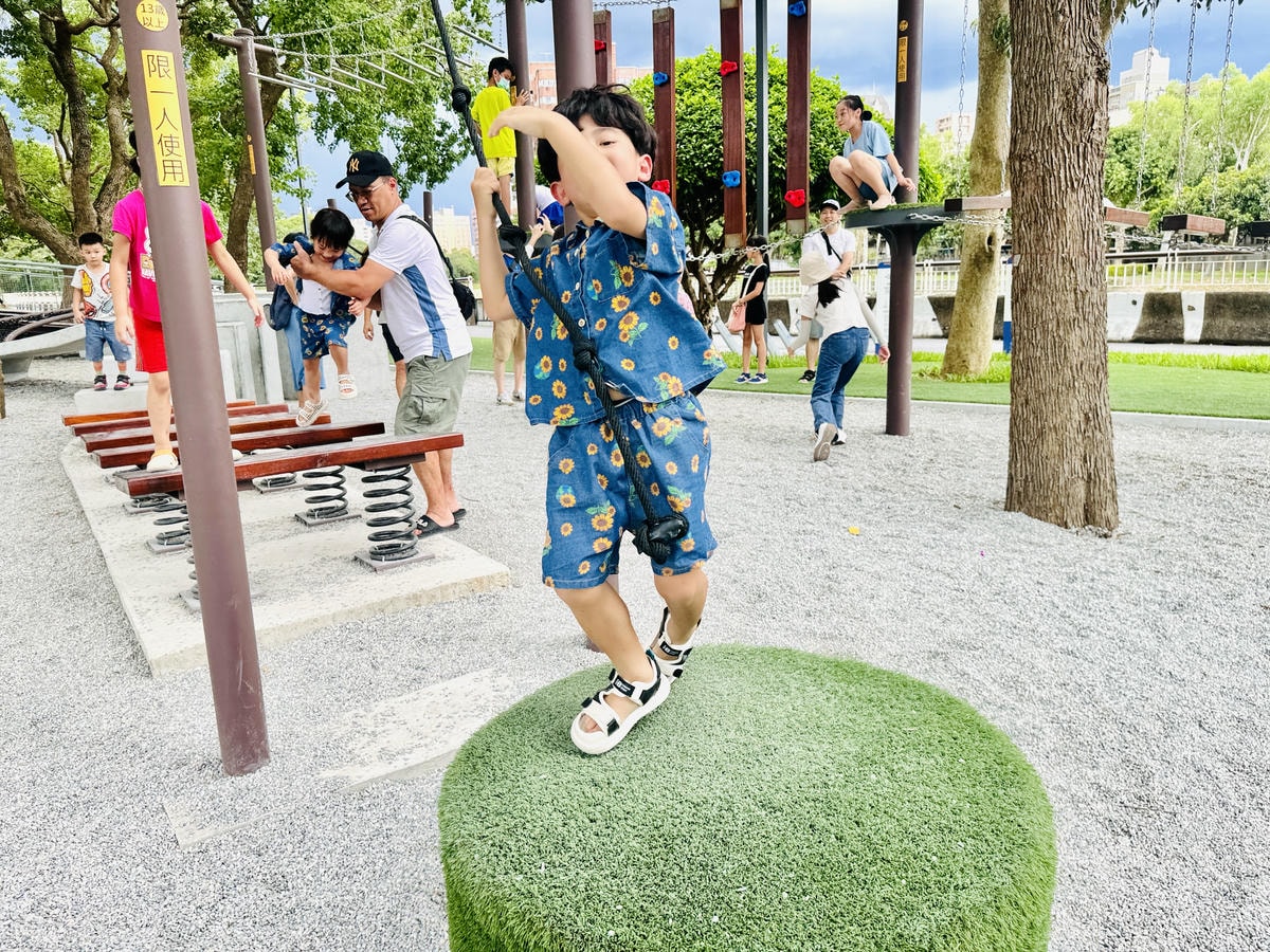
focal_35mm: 24
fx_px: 881
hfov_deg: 71.6
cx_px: 635
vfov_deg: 56.8
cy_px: 476
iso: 80
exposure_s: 1/499
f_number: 1.78
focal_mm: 6.76
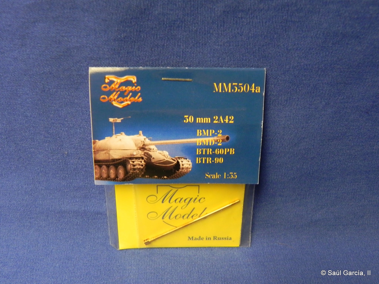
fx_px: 361
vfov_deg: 42.9
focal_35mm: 33
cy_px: 142
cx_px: 190
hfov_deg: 55.4
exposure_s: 1/29.6
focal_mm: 5.9
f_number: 2.8
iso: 400
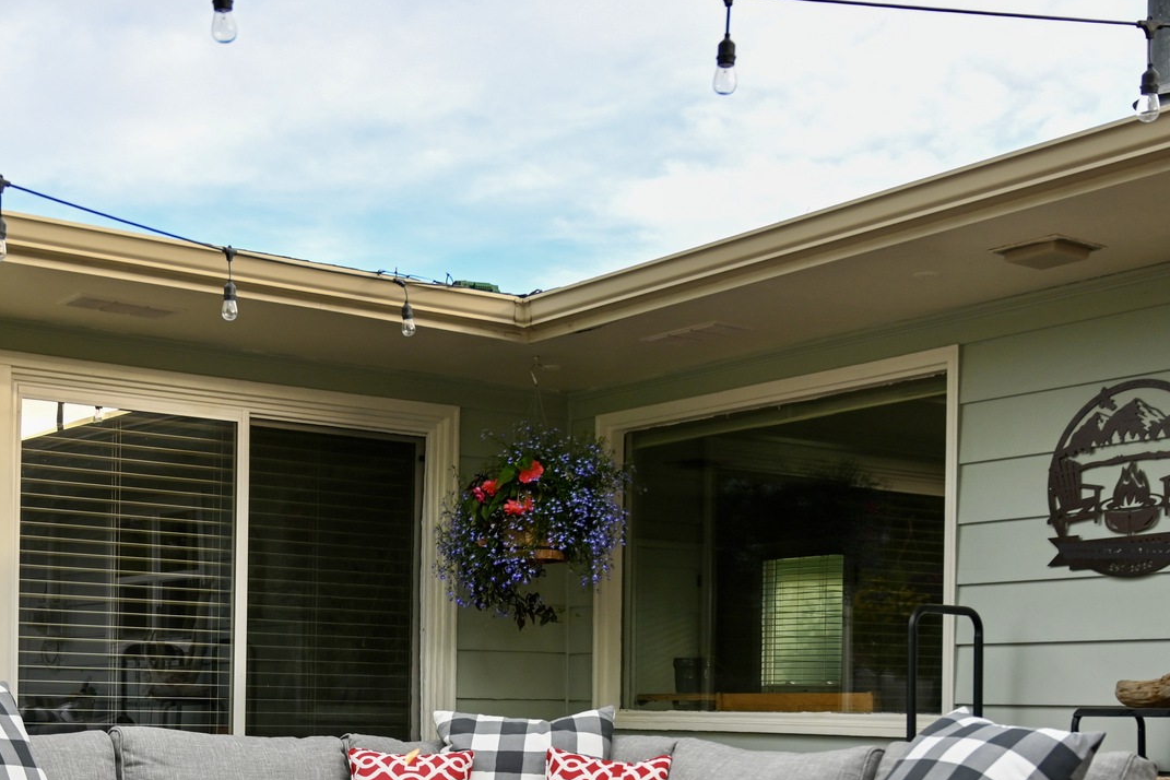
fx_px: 1820
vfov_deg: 23.5
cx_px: 410
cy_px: 725
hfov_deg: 35.4
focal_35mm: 56
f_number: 4.5
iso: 200
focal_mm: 30
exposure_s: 1/250
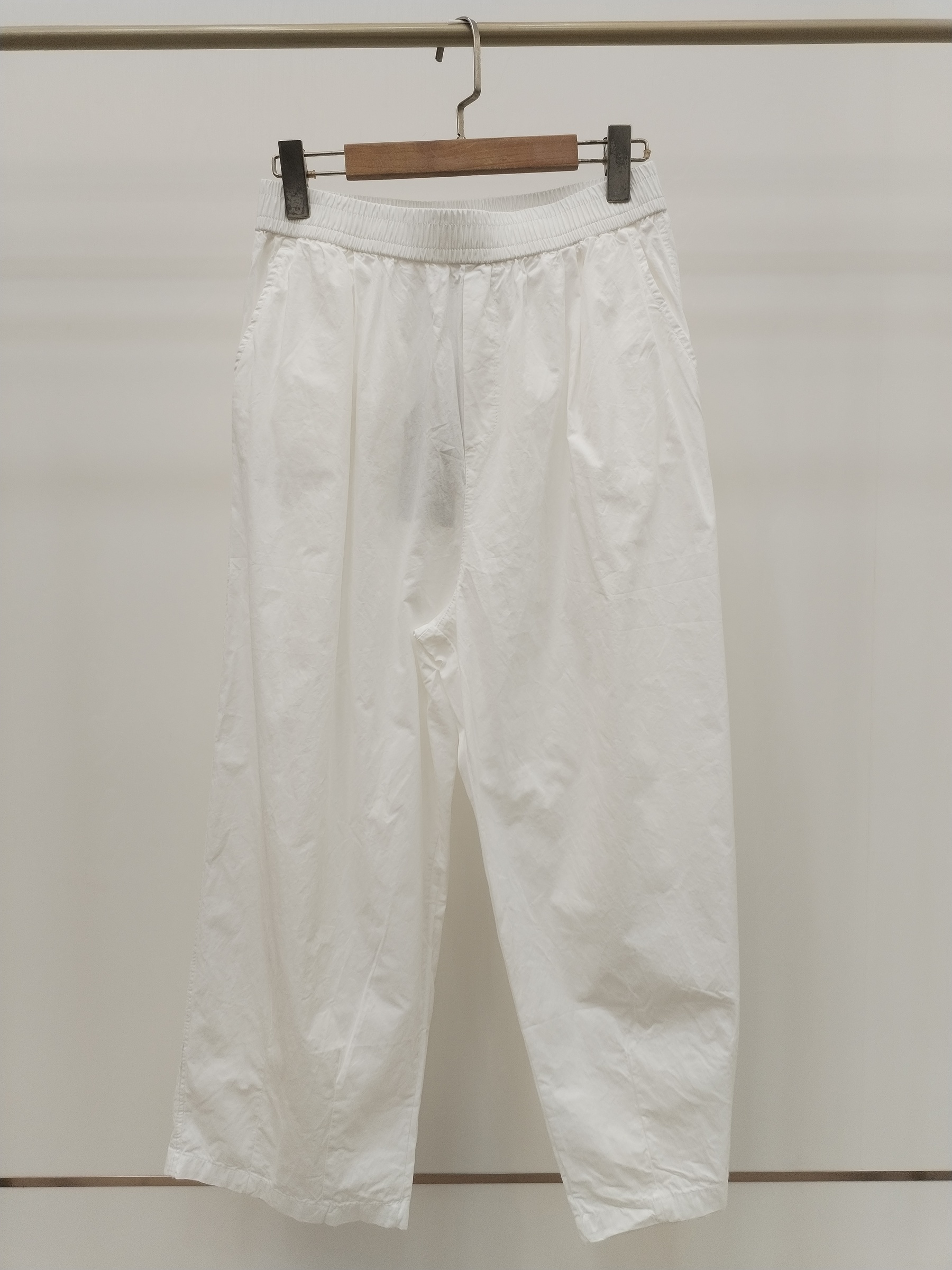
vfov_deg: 61.7
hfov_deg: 48.2
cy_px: 635
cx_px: 476
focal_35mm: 29
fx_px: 1063
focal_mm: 4.75
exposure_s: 1/100
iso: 157
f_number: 1.8
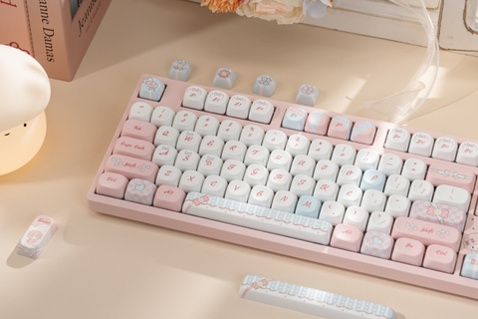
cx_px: 239
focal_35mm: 105
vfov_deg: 13.0
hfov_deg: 19.5
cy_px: 160
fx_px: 1394
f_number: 8
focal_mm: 70
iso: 640
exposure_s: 1/160
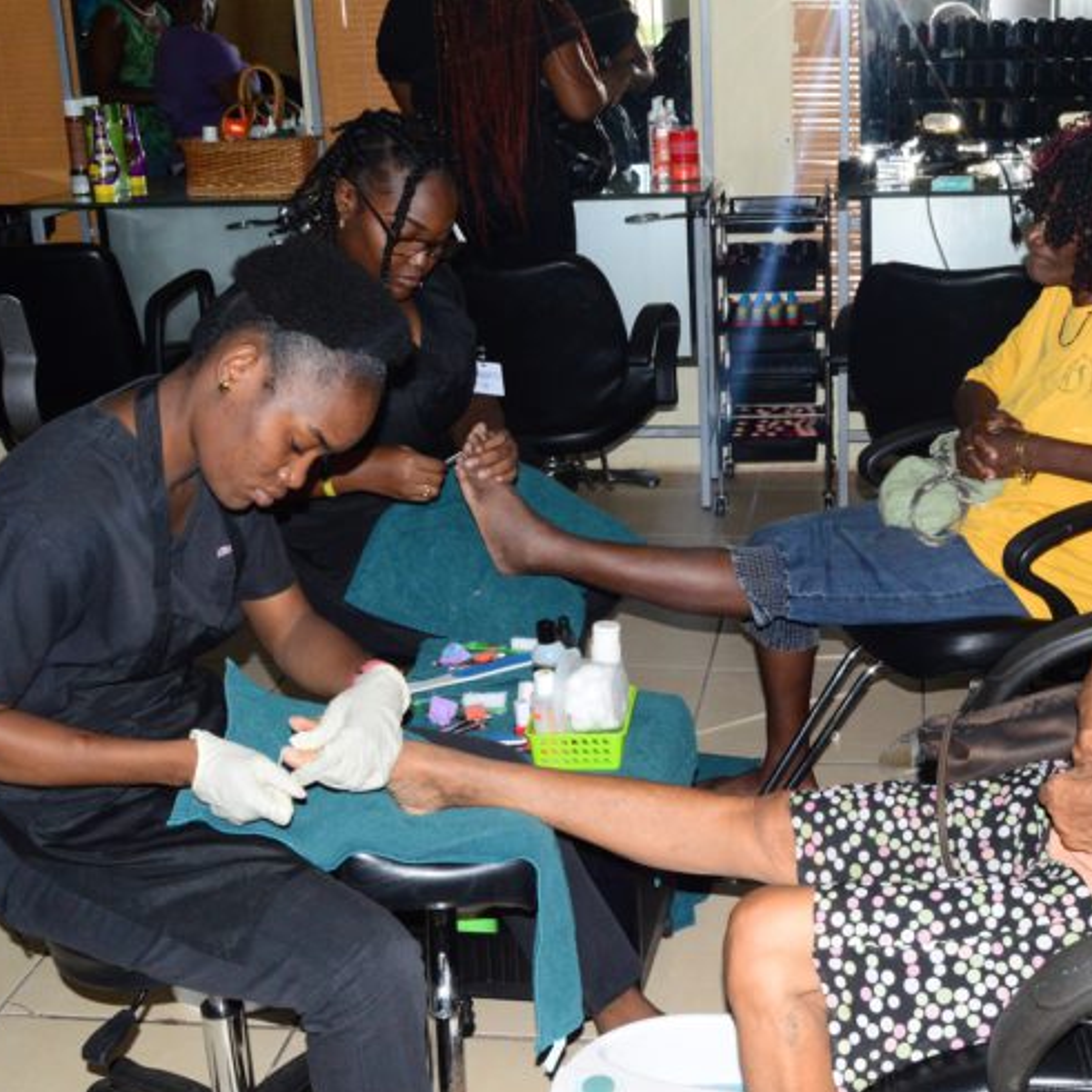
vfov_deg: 34.9
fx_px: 1736
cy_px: 553
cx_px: 698
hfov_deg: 34.7
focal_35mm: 49
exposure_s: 1/125
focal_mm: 25
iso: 1600
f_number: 18
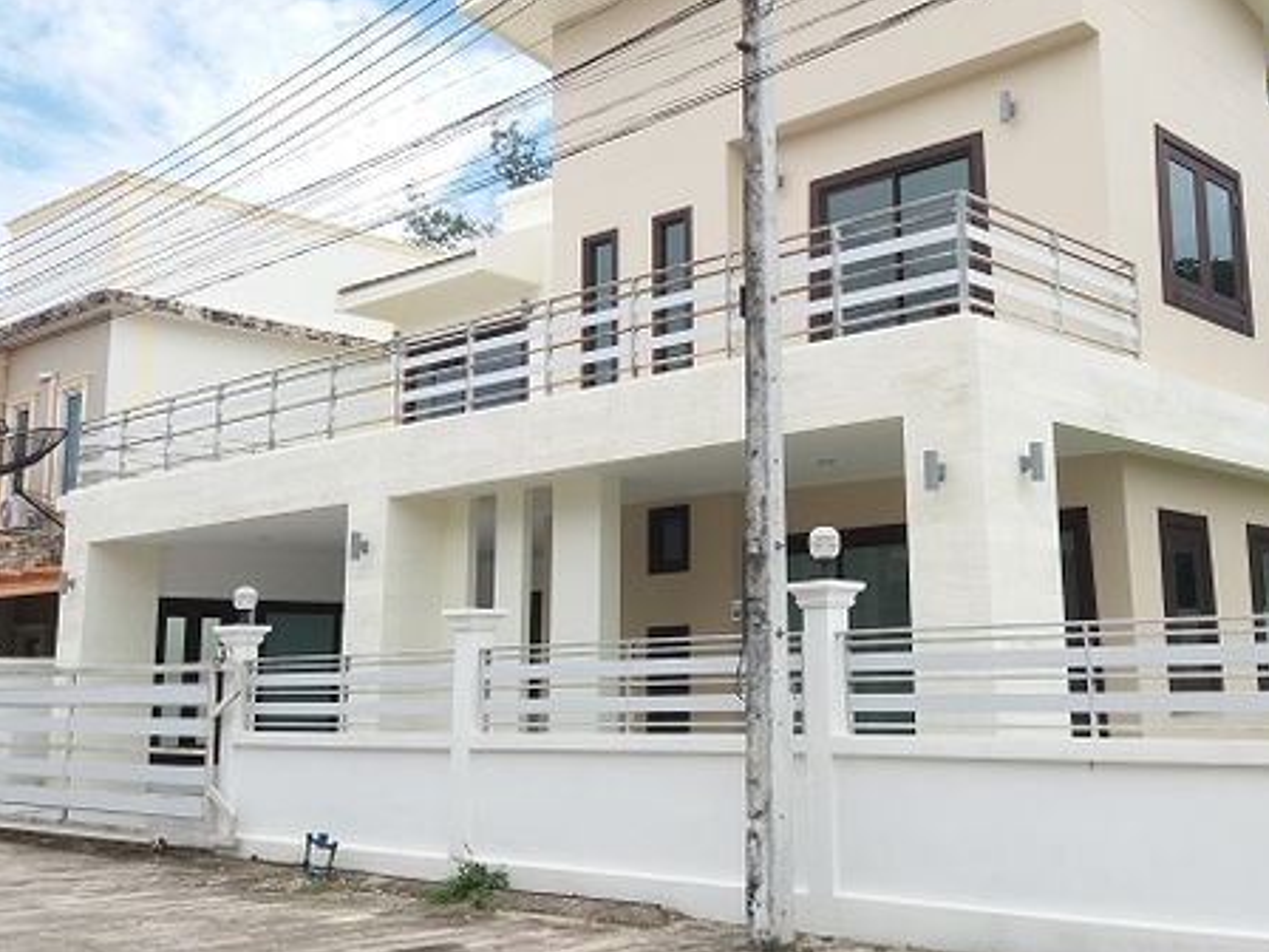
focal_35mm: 40
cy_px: 391
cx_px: 810
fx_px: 1466
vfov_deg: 35.9
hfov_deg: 46.3
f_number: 1.9
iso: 64
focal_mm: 3.7
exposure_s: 1/966
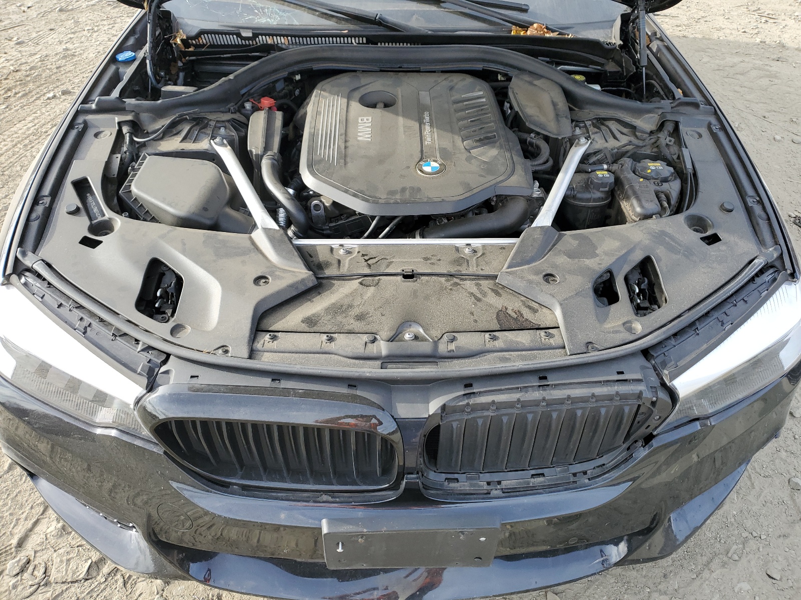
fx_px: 602
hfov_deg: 67.3
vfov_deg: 53.1
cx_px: 400
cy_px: 300
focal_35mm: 26
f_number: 1.5
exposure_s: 1/476
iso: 50
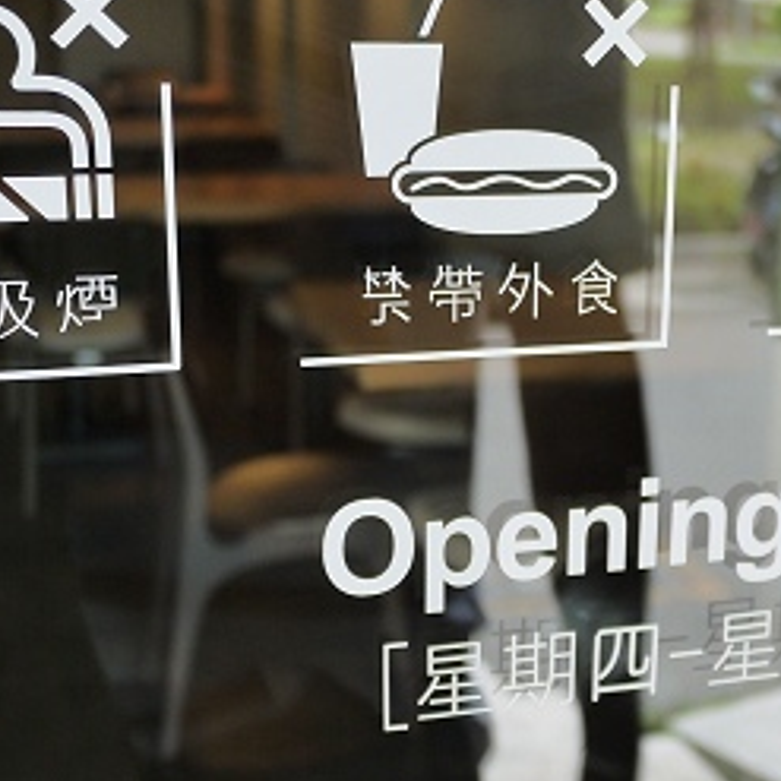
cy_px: 515
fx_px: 1634
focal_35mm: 64
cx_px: 550
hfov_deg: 26.7
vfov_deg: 26.7
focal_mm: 14
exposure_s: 1/80
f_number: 2.5
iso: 100
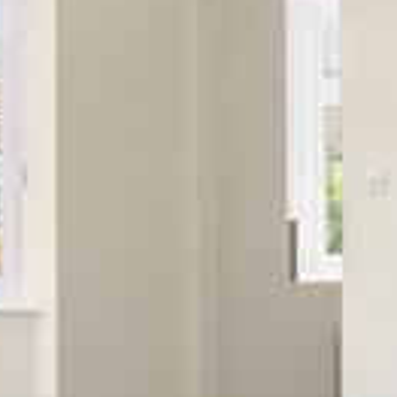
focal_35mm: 93
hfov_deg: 18.6
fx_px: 1207
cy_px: 214
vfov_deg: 18.7
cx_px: 100
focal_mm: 14
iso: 200
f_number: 16
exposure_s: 1/8
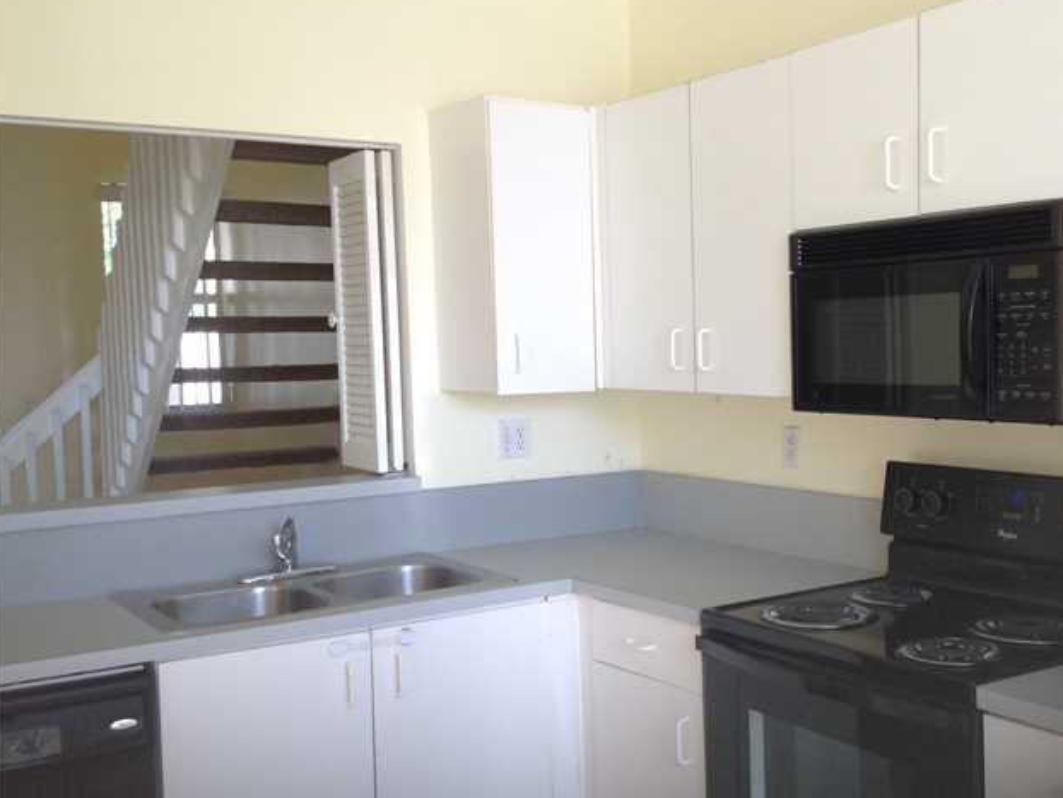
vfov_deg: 32.2
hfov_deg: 41.7
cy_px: 436
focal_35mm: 45
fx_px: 1382
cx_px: 675
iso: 80
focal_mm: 4.28
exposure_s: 1/120
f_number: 2.4
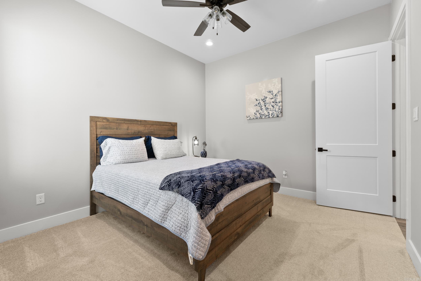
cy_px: 140
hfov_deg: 100.4
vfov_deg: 77.3
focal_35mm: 15
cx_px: 210
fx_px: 175
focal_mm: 10
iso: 200
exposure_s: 1/2
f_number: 9
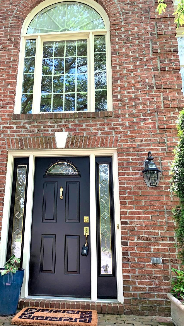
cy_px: 165
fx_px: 251
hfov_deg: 39.8
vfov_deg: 66.1
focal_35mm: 29
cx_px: 65
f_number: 1.8
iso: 25
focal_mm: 4.25
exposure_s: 1/363
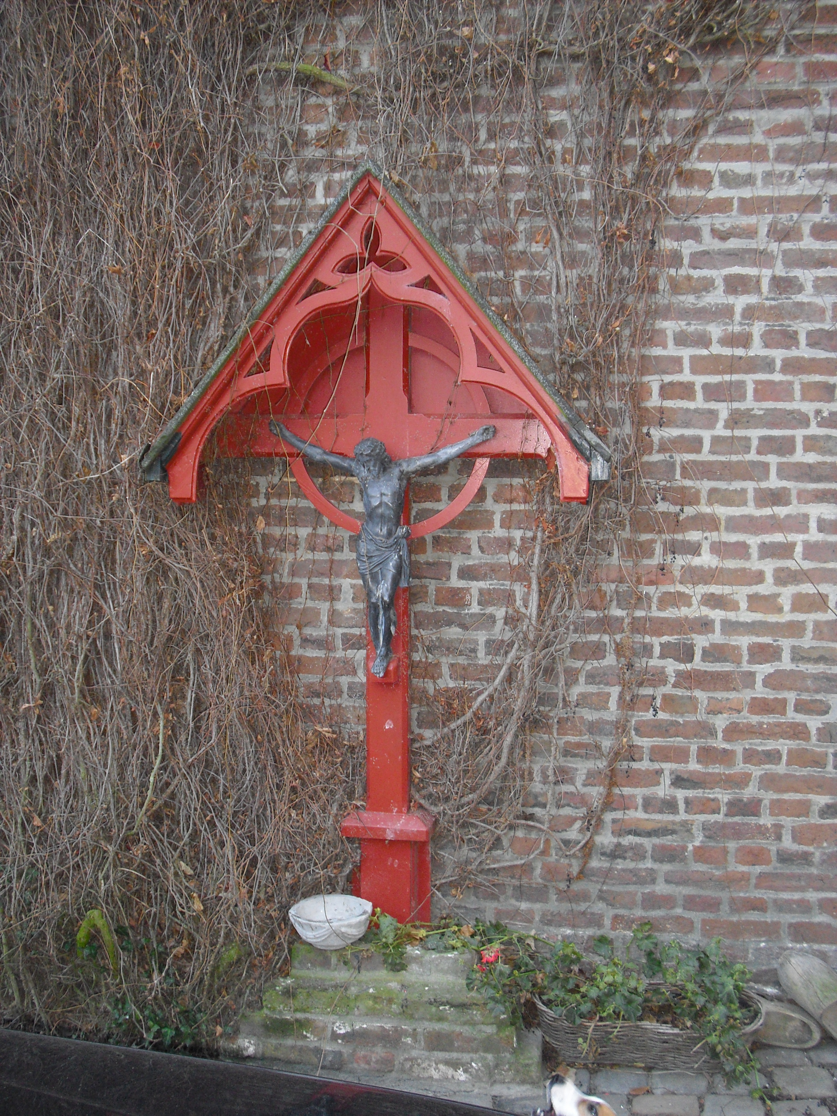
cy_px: 558
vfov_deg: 49.0
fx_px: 1225
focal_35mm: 38
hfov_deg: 37.7
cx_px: 418
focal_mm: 6.2
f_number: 2.8
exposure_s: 1/60
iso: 200
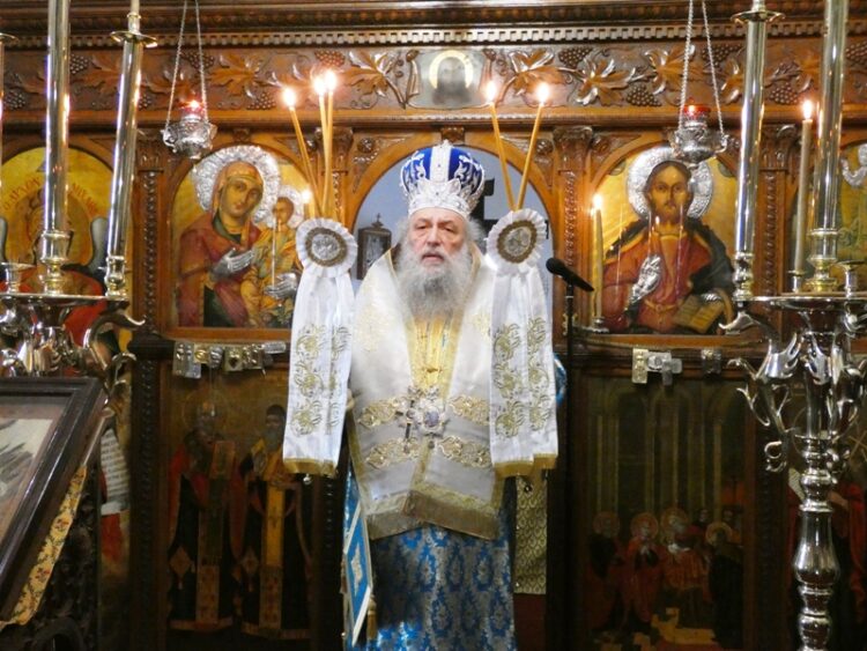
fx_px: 952
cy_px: 326
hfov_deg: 49.0
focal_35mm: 38
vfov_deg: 37.7
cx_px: 434
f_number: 3.5
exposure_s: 1/25
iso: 1600
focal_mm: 6.8
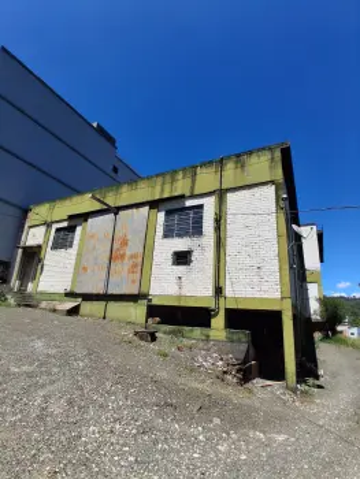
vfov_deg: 91.0
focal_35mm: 17
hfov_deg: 74.8
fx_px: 235
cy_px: 240
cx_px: 180
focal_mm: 1.4
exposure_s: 1/1159
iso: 50
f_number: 2.2
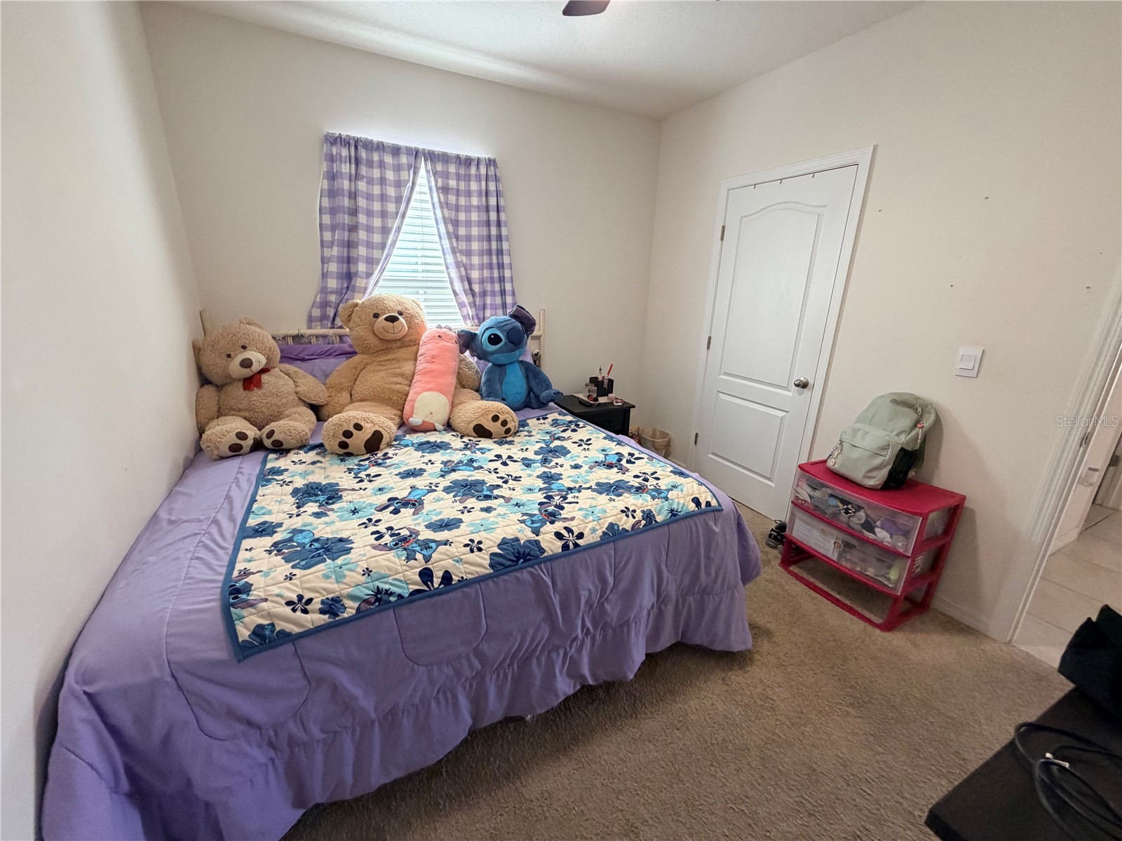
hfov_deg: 102.1
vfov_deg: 85.7
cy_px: 420
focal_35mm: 14
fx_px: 454
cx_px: 561
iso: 250
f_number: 2.2
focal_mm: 2.22
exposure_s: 1/120
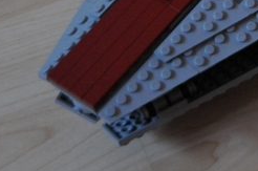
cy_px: -167
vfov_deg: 6.6
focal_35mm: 200
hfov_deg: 10.0
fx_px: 1431
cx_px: 372
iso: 3200
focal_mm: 48
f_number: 4.5
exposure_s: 1/50
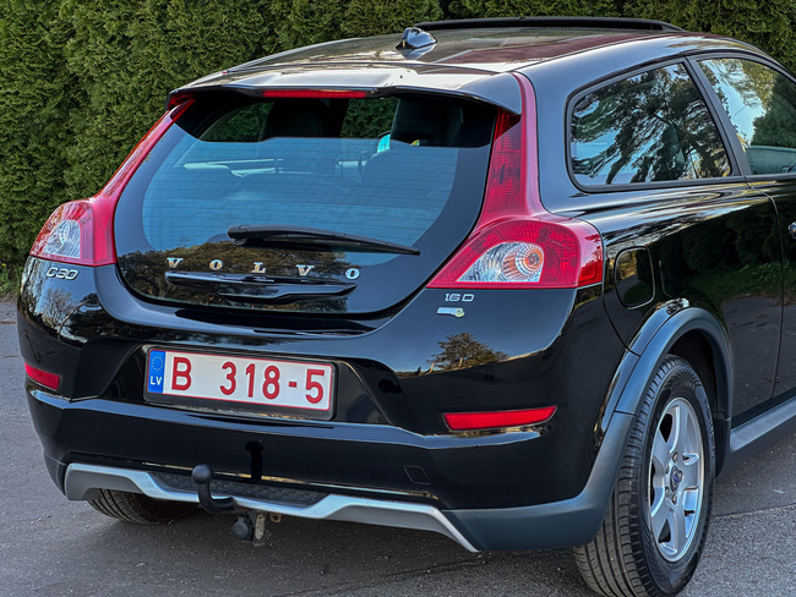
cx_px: 398
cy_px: 298
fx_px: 1771
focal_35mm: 77
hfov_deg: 25.3
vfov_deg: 19.2
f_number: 2.8
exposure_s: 1/99
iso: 100
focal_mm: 9
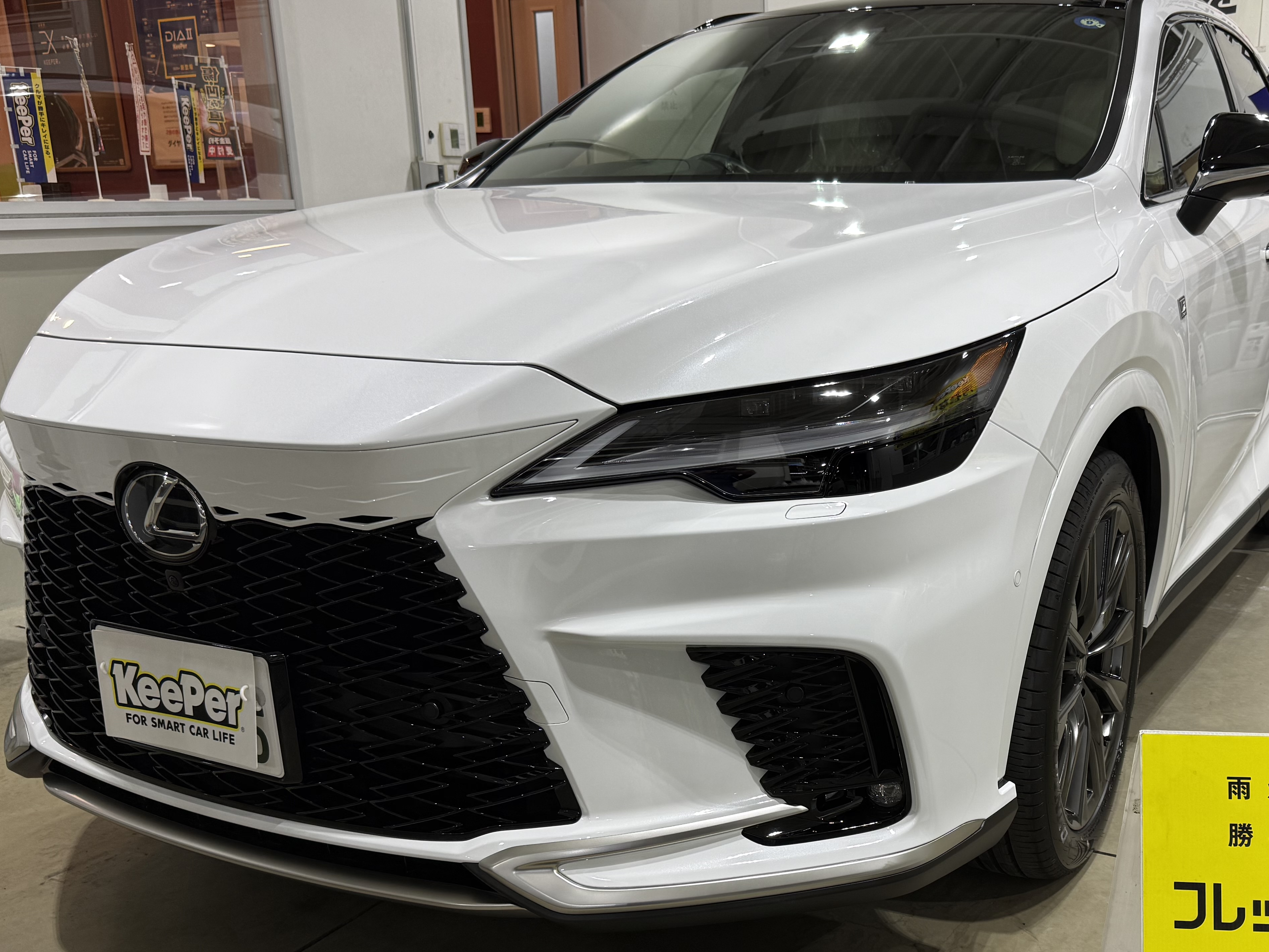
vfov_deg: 39.2
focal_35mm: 36
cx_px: 809
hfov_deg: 50.7
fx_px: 1320
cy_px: 634
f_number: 1.78
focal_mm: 6.76
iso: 80
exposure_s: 1/120
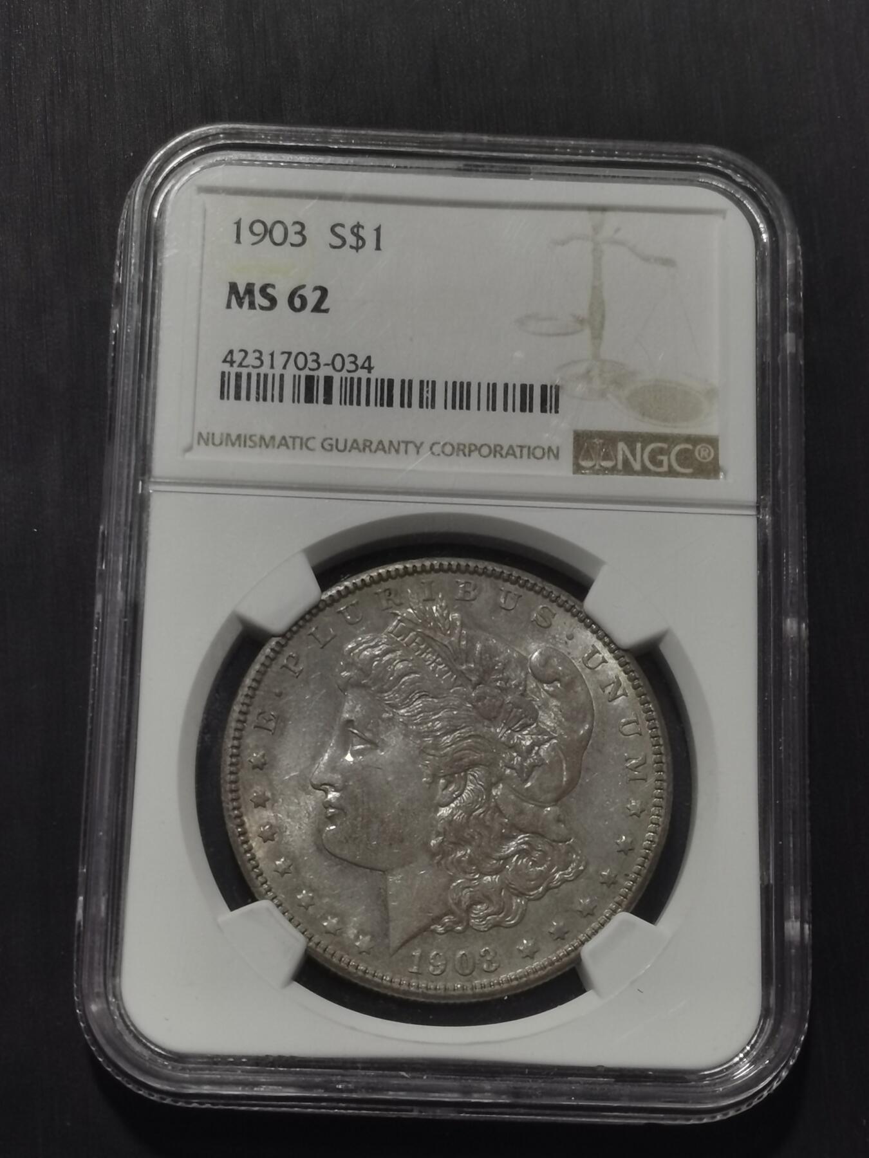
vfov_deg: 24.4
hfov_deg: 18.4
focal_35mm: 80
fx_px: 2678
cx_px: 434
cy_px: 579
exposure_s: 1/180
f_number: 1.8
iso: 64
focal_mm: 5.58
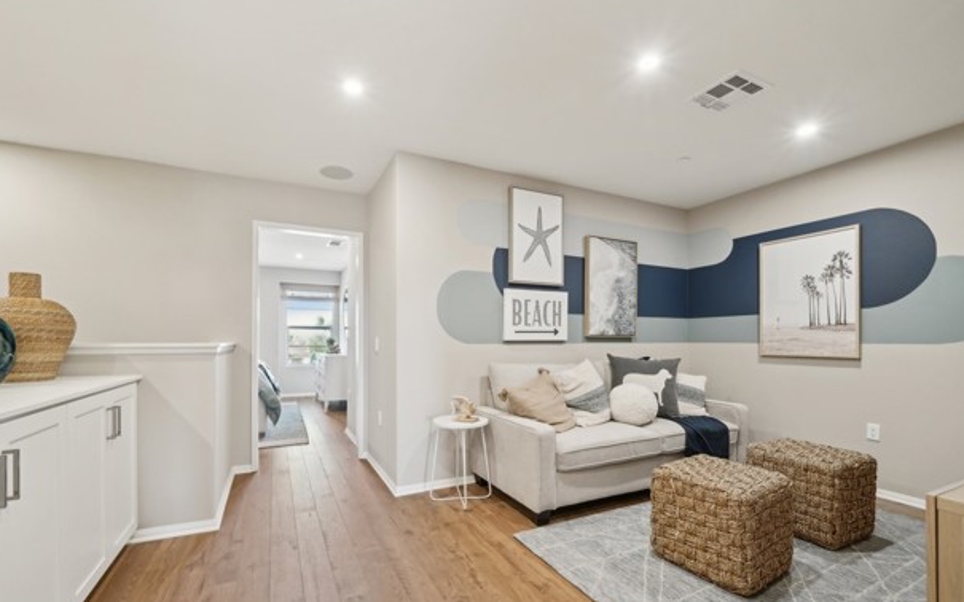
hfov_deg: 105.3
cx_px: 475
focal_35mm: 14
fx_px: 368
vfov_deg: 78.5
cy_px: 319
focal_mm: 13
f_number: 9
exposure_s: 1/5
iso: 400
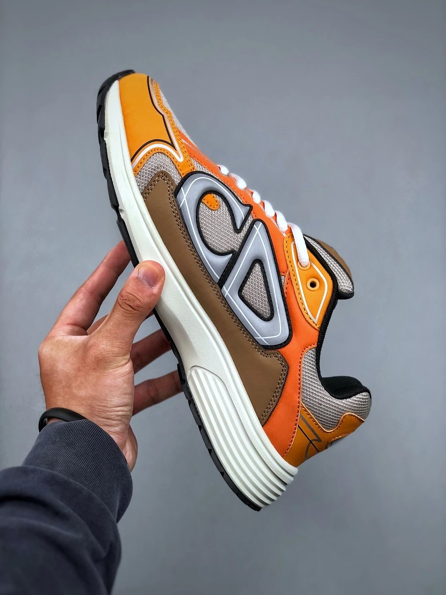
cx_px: 223
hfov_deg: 25.7
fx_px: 979
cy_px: 298
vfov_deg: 33.8
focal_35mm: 57
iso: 20
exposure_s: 1/50
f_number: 2.8
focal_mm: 6.6
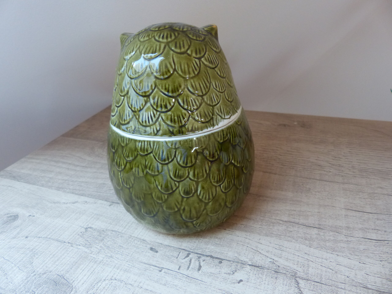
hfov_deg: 67.3
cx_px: 196
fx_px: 294
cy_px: 147
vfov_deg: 53.1
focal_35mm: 26
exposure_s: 1/60
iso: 250
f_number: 2.8
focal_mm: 4.5
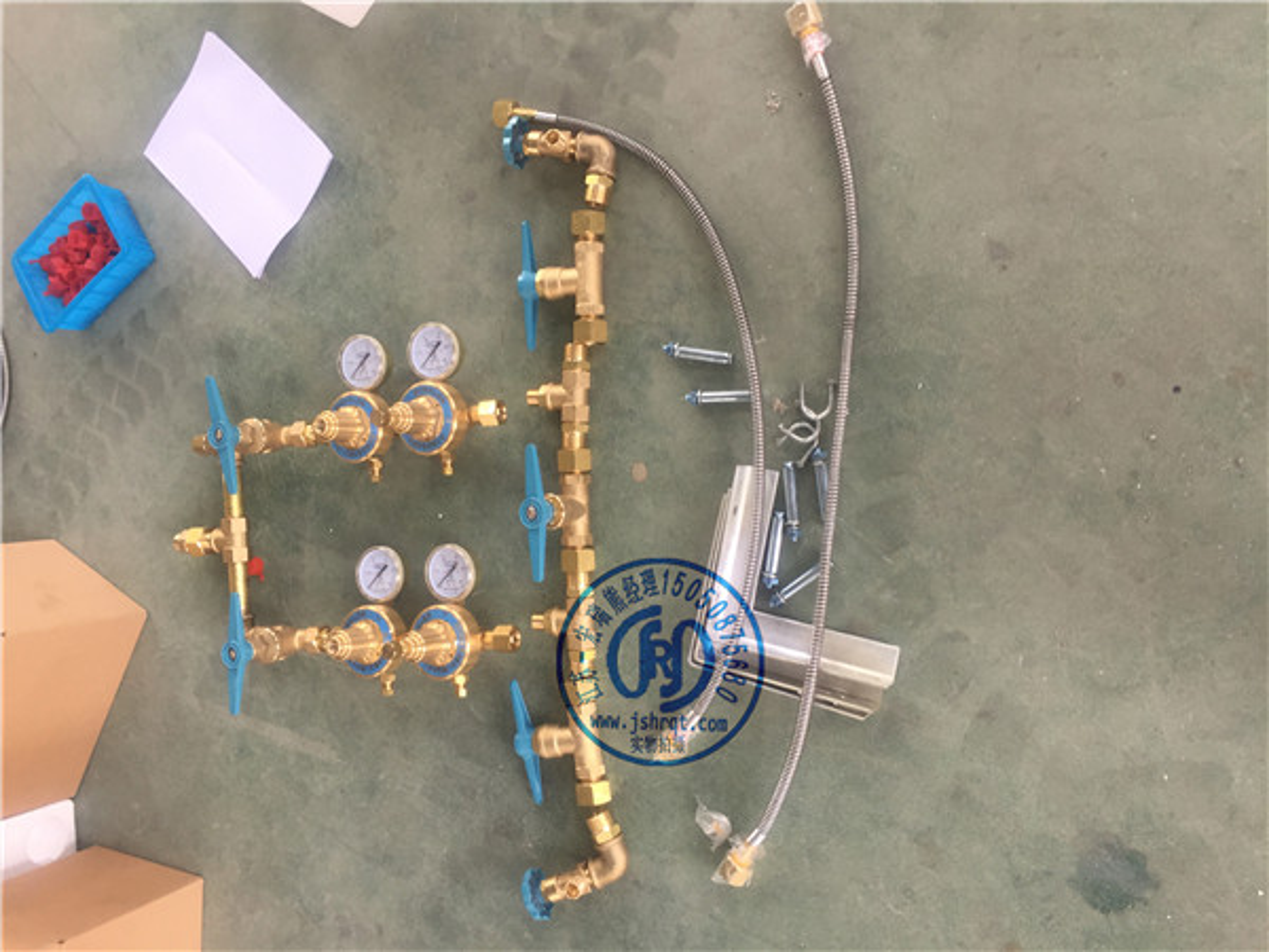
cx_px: 634
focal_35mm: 29
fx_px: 1063
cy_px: 476
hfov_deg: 61.7
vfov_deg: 48.2
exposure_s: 1/100
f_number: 2.2
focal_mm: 4.15
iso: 50
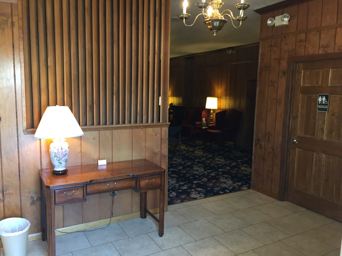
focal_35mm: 29
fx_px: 287
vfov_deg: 48.2
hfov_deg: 61.7
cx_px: 171
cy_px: 128
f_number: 2.2
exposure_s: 1/30
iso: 80
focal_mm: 4.15
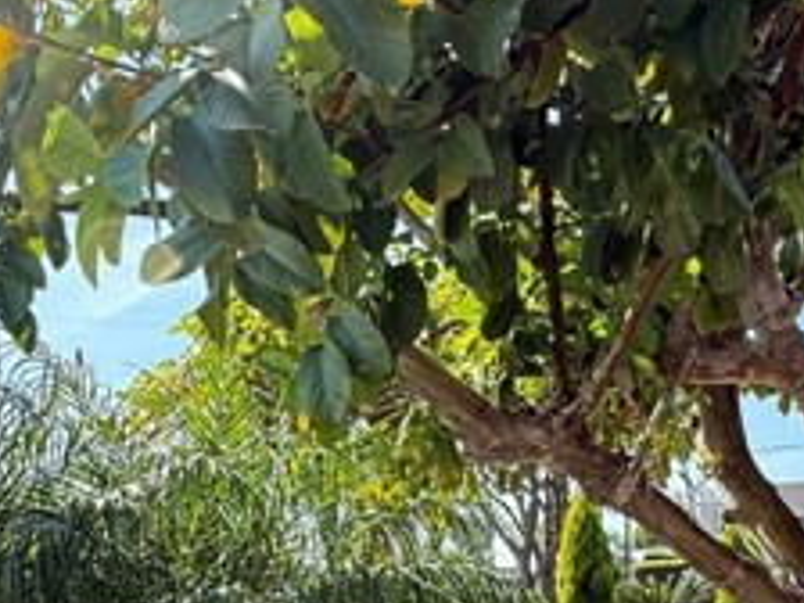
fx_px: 929
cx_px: 380
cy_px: 646
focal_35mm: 40
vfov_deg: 32.2
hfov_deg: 46.8
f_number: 2.2
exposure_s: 1/445
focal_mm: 2.22
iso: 64
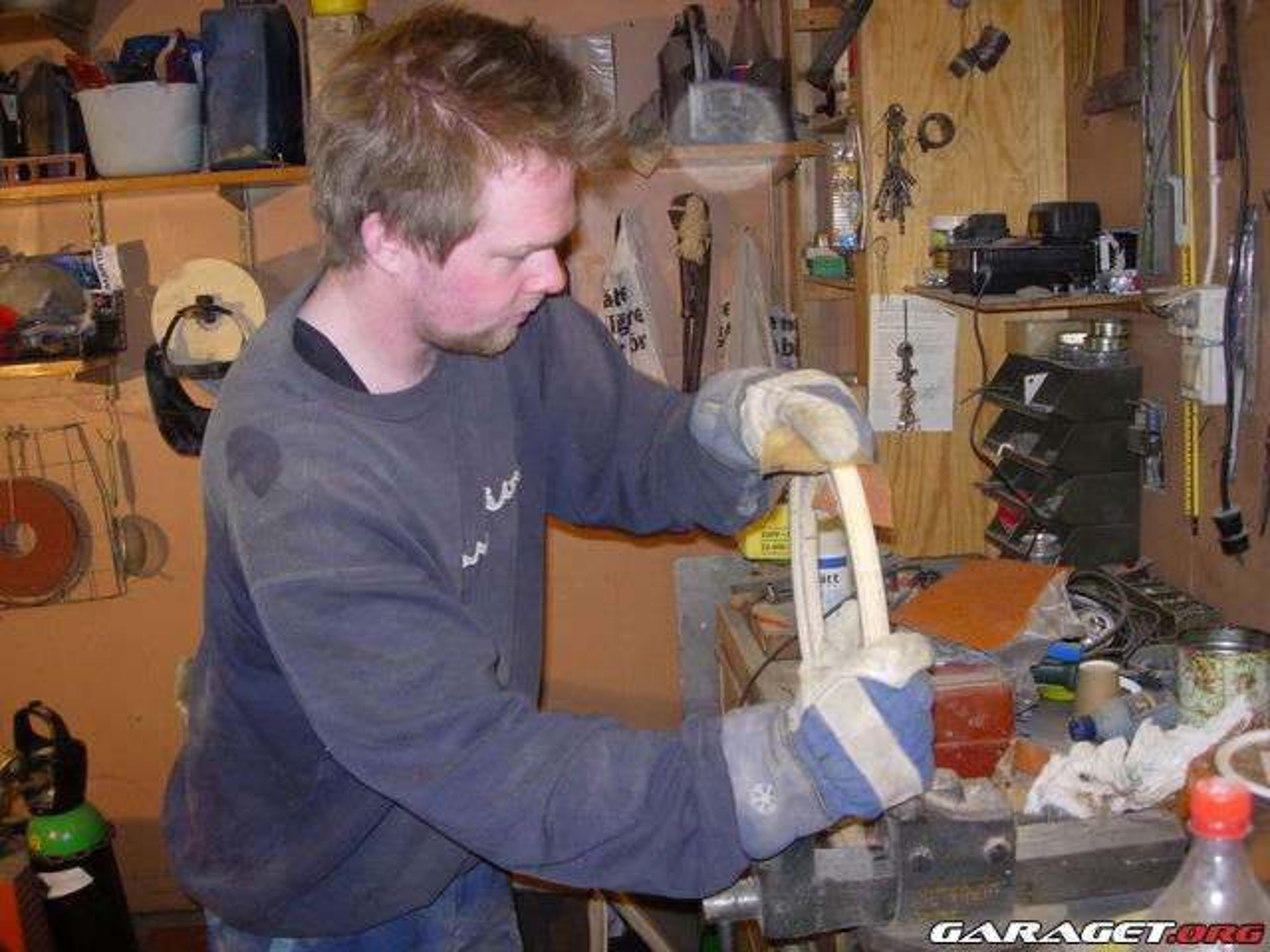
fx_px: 1394
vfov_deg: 37.7
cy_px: 476
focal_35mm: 38
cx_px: 635
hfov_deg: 49.0
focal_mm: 7.8
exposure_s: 1/64
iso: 79
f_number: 2.8
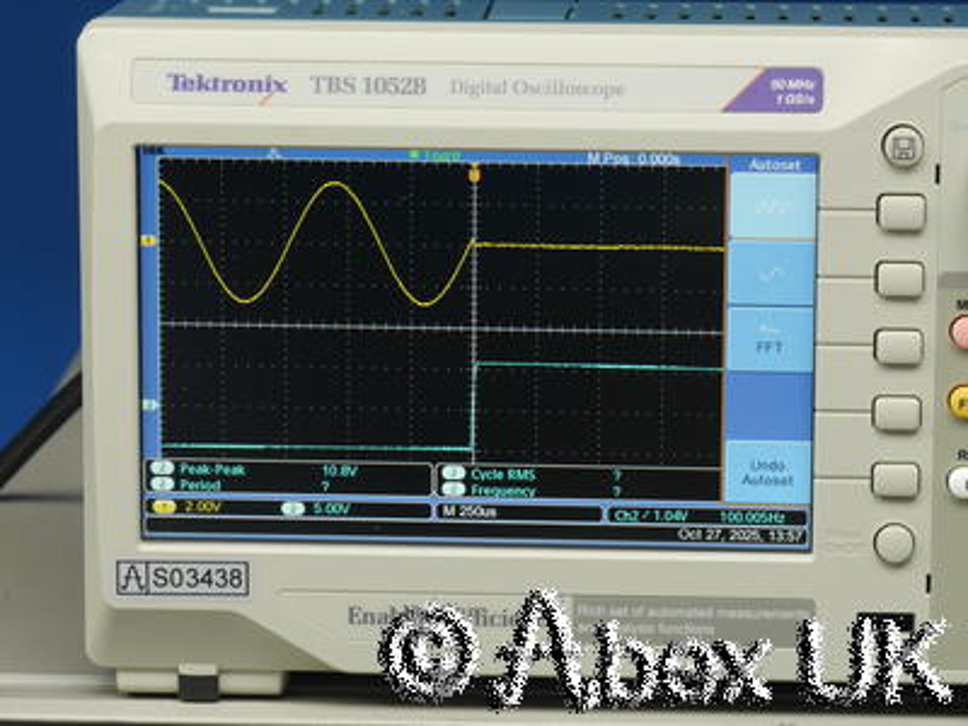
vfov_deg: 8.1
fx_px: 5145
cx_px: 484
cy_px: 363
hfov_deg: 10.7
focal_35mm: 184
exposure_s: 1/8
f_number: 11
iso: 400
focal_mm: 92
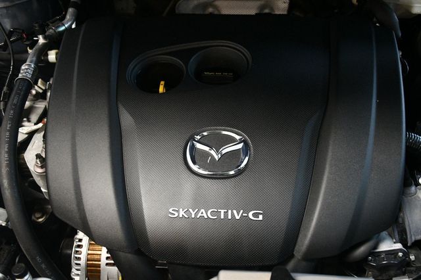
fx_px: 397
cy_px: 140
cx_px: 210
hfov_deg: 55.8
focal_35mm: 34
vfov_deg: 38.8
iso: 4500
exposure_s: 1/60
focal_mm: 23
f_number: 3.8
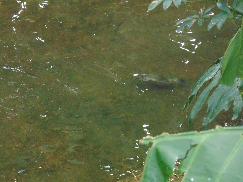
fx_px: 1088
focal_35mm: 155
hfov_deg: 12.7
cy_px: 91
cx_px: 122
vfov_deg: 9.6
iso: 800
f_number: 5.2
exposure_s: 1/160
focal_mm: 27.8
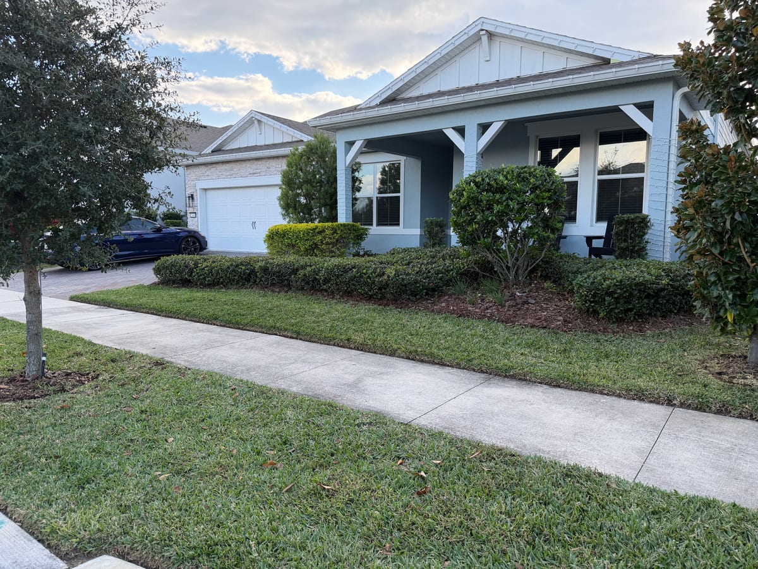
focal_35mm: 24
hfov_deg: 71.6
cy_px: 284
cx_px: 379
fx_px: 526
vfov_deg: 56.8
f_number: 1.78
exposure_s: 1/1091
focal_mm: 6.76
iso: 100
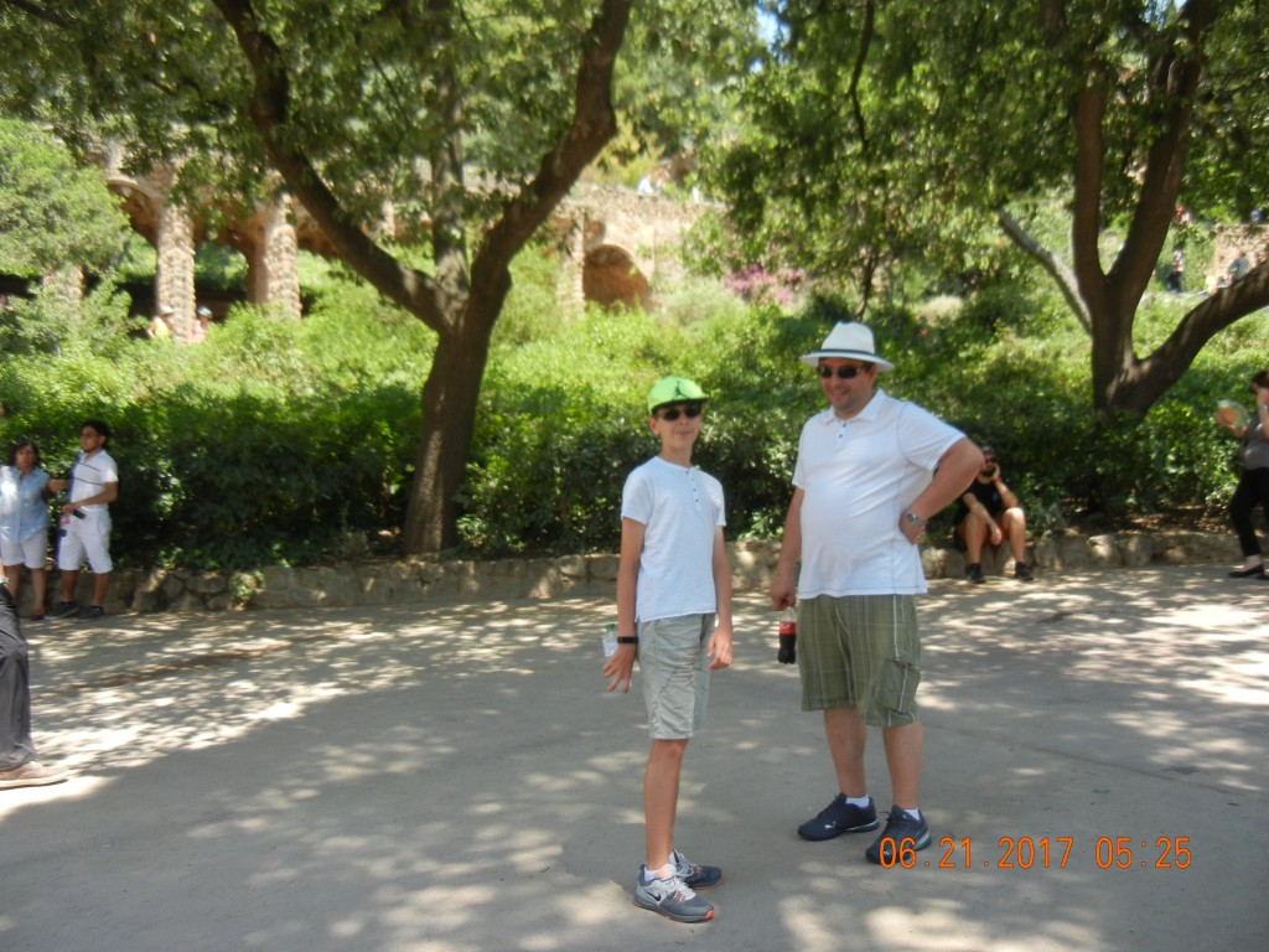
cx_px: 634
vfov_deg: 41.8
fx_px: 1246
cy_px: 476
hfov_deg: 54.0
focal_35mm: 34
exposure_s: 1/367
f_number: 3.6
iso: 160
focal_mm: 6.2
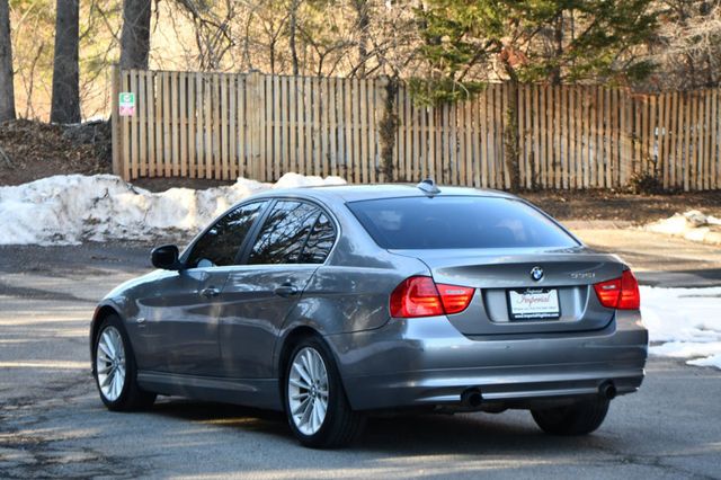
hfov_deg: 17.1
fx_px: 2402
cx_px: 360
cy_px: 240
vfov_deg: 11.4
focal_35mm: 120
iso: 400
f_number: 4.8
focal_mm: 80
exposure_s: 1/250
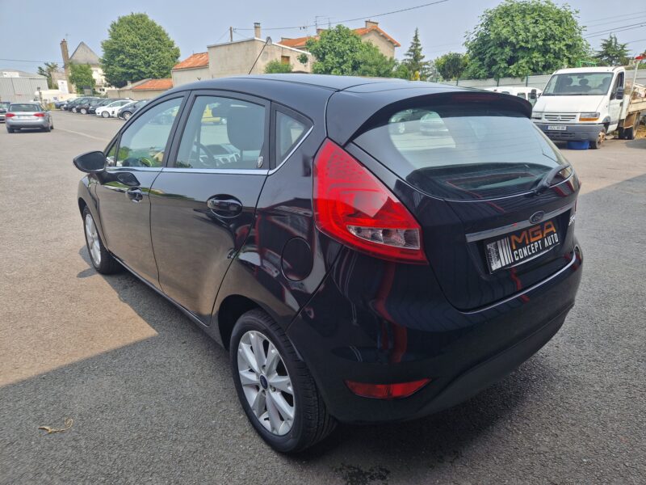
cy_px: 242
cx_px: 323
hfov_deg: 73.9
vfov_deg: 58.9
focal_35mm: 23
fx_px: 429
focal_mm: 5.4
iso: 50
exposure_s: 1/684
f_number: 1.8
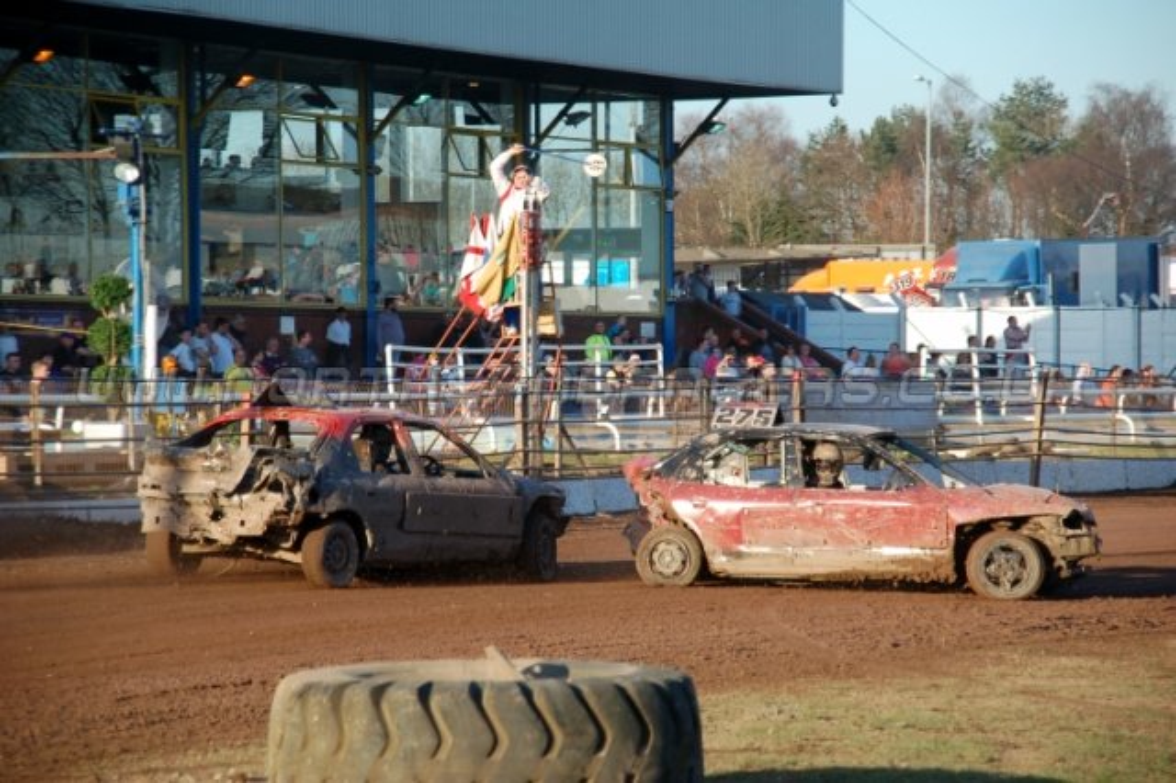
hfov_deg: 11.8
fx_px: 5681
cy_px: 392
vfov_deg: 7.9
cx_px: 588
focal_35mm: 174
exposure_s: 1/500
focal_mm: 116
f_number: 6
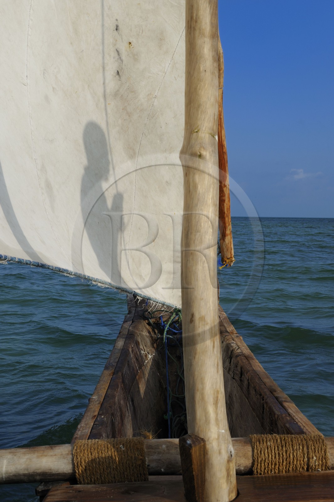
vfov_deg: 39.6
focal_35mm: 50
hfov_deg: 26.9
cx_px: 167
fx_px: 697
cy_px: 251
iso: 200
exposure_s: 1/200
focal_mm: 50
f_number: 13
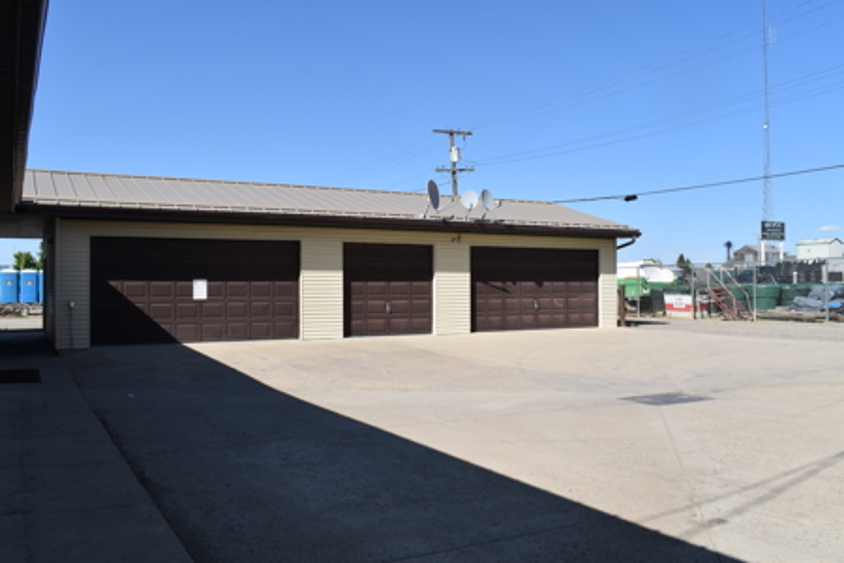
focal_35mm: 32
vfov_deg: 41.7
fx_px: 738
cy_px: 282
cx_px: 422
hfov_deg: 59.5
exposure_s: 1/200
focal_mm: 21
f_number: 11
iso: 100
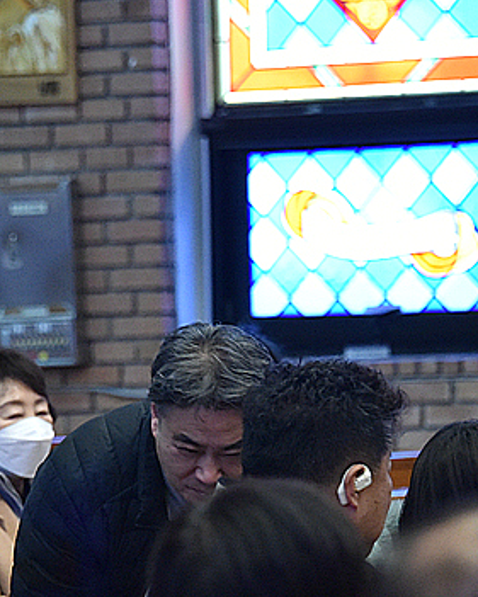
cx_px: 179
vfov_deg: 4.8
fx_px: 7176
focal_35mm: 406
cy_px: 361
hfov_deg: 3.8
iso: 5600
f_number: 6.3
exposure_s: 1/125
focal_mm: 190
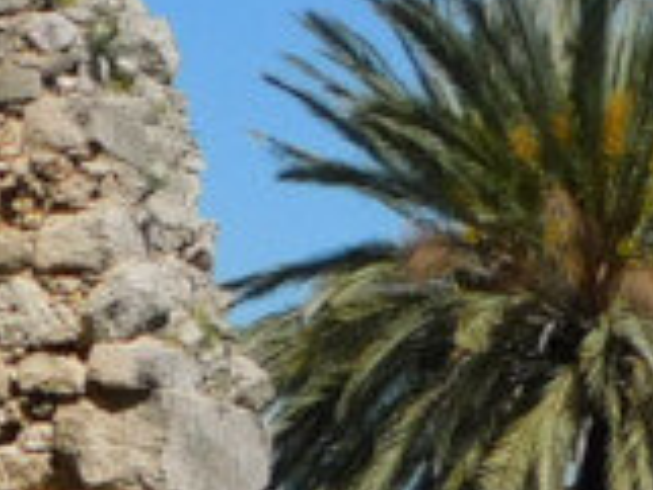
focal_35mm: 171
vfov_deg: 8.4
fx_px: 3228
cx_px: -661
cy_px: 859
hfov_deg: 10.6
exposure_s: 1/640
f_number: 6
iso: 125
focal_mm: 4
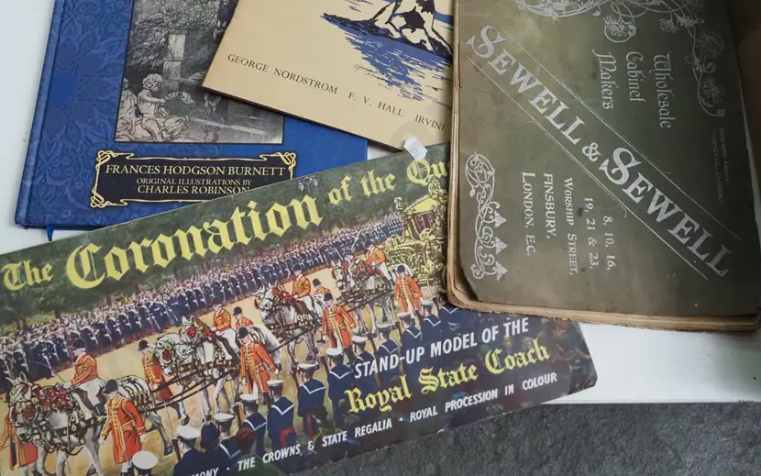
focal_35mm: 34
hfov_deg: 56.7
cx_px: 380
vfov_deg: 37.0
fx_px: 705
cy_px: 172
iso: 2500
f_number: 5.6
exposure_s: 1/250
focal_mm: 13
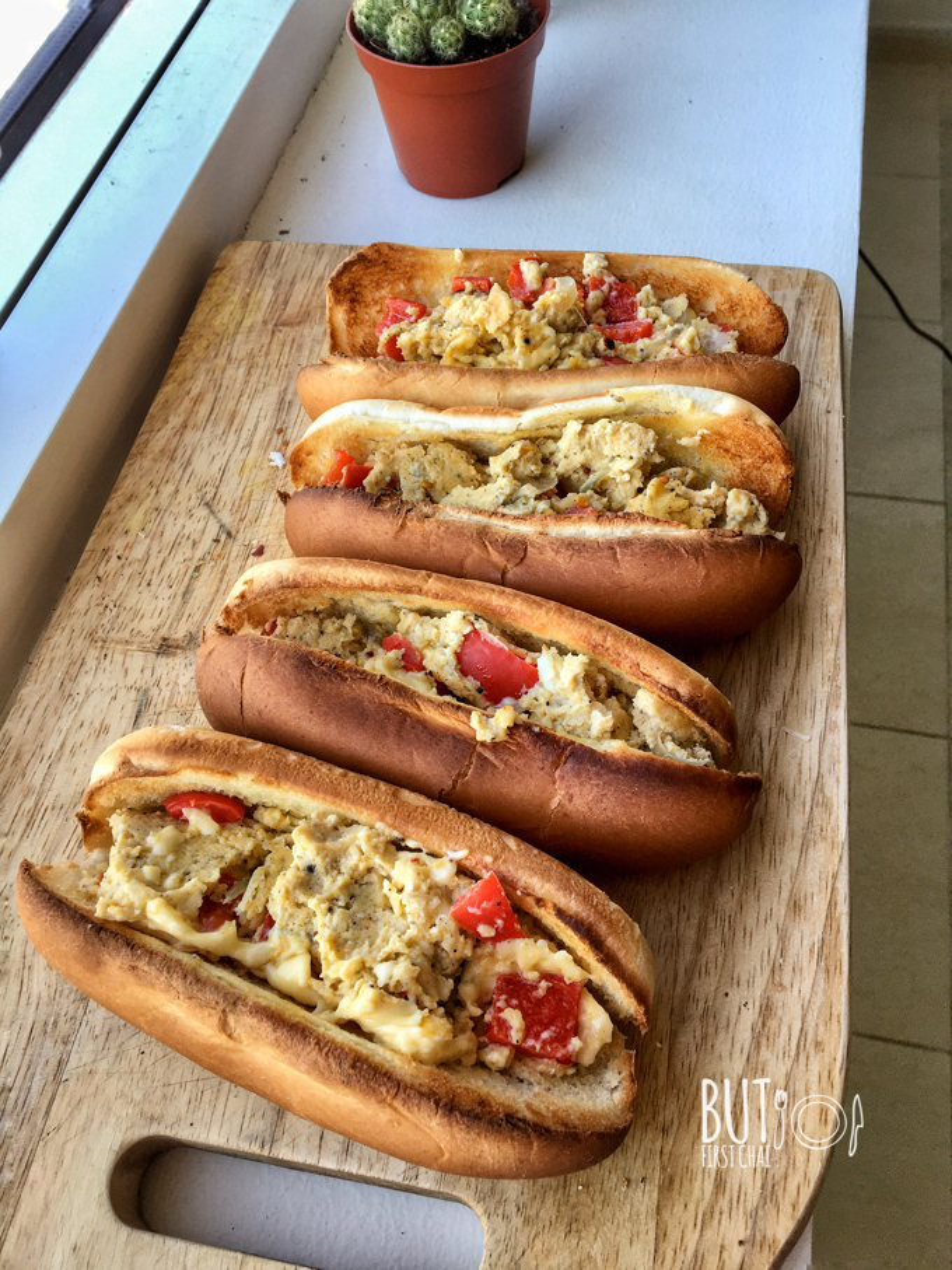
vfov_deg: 61.7
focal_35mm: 29
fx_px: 1064
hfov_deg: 48.2
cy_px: 635
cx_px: 476
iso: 25
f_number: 2.2
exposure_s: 1/50
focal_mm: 4.15
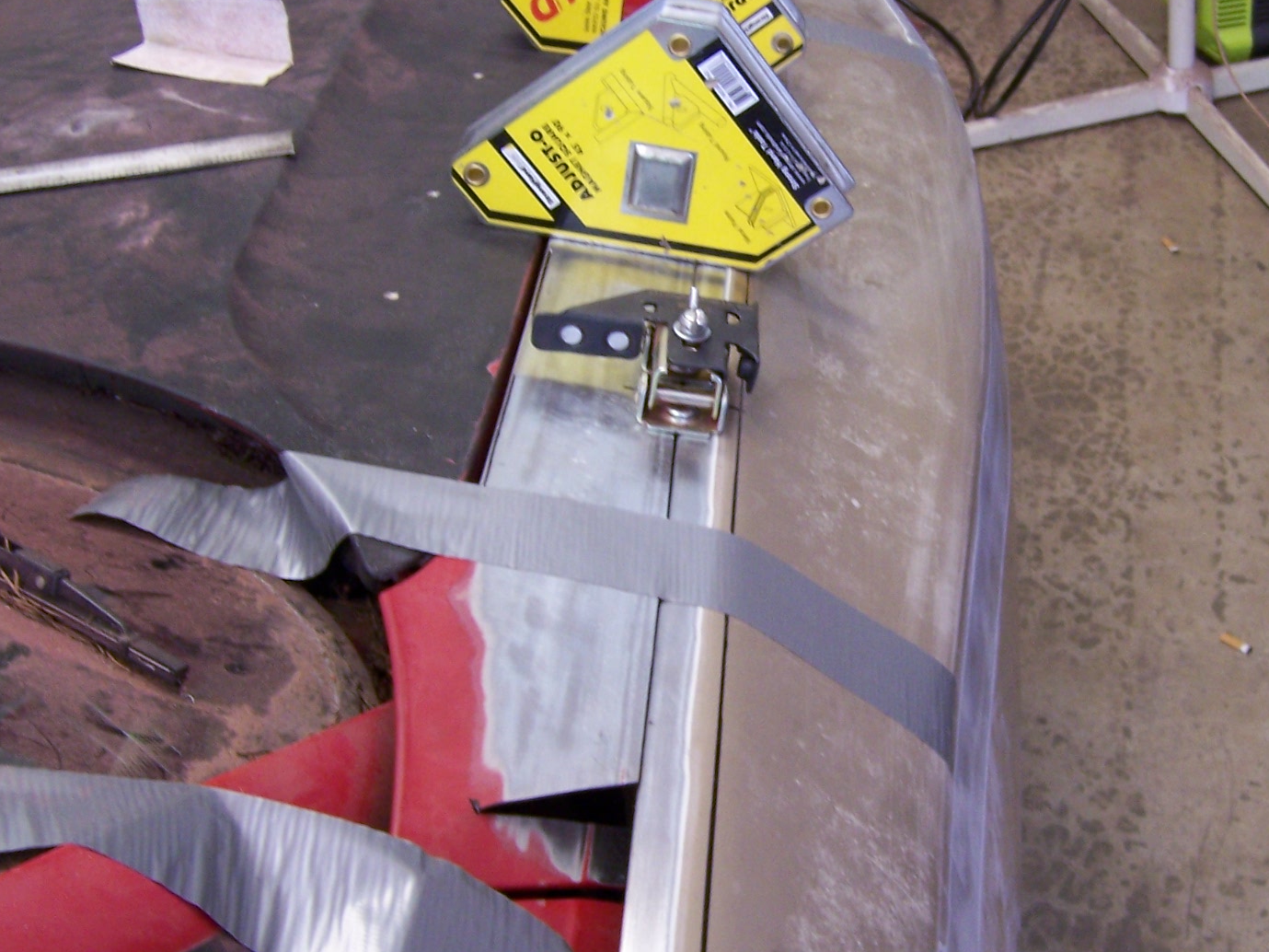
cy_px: 445
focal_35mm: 49
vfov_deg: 29.7
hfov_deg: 38.7
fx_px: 1796
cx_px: 766
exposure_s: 1/15
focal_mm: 5.5
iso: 140
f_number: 3.4
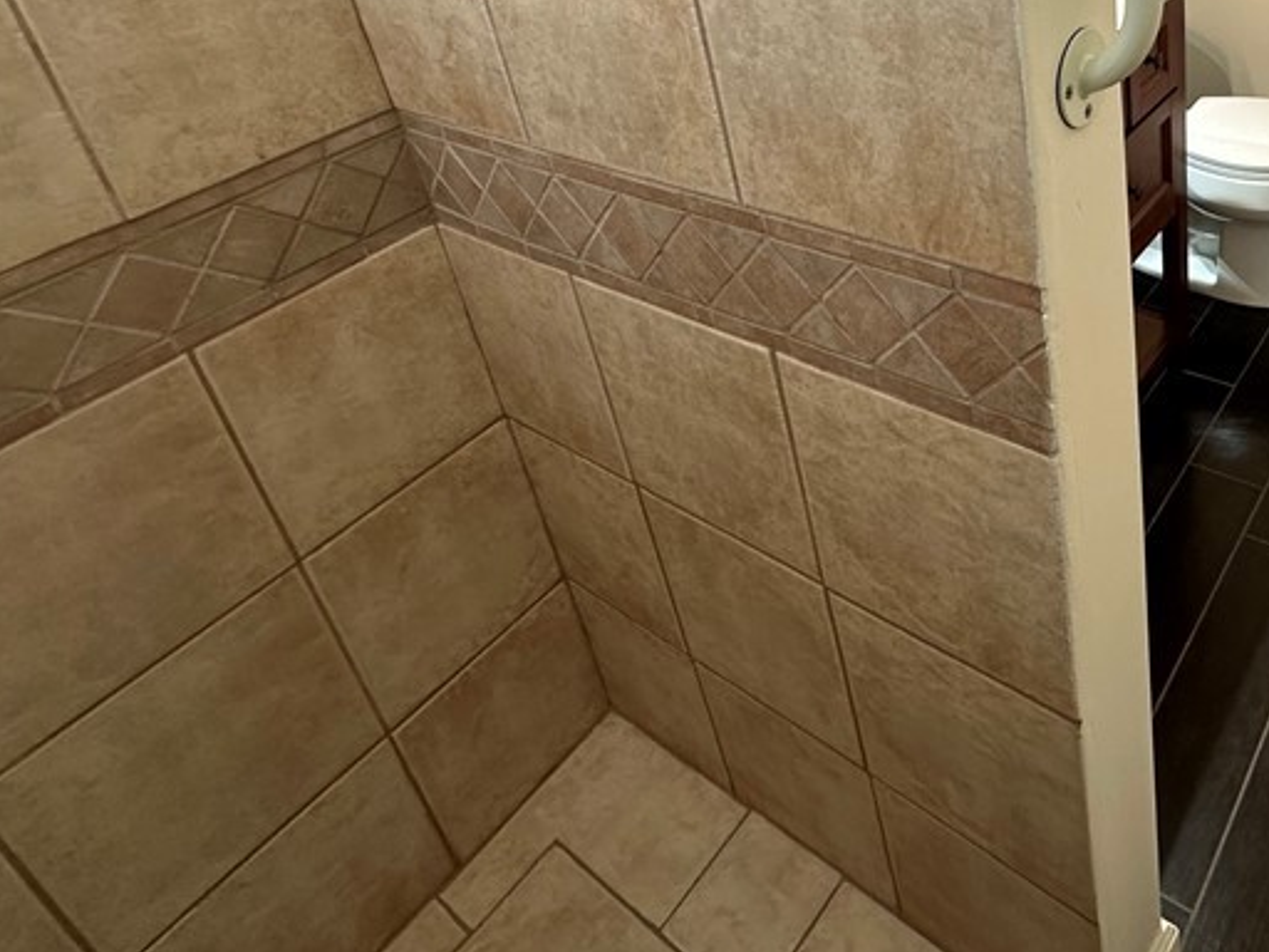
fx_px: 1026
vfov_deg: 45.4
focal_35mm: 28
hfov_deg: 59.6
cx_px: 969
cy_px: 107
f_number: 2.2
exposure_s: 1/60
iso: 160
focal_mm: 2.22
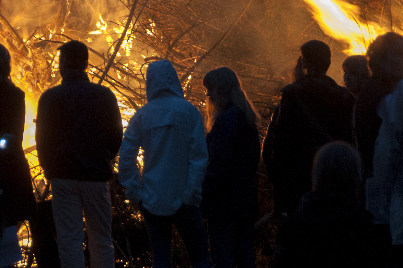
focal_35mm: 356
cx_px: 43
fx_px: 3980
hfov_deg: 5.8
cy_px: 93
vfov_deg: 3.9
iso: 400
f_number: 5.3
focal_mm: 112
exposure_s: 1/20
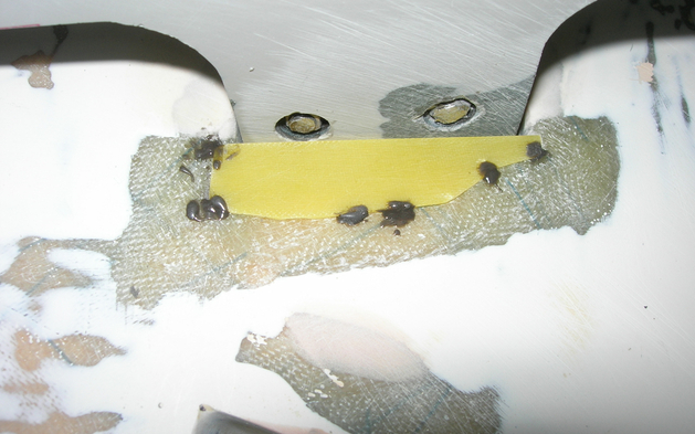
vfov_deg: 31.2
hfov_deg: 48.2
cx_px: 352
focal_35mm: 41
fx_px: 777
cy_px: 182
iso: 64
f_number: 4.8
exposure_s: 1/60.1
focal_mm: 7.8
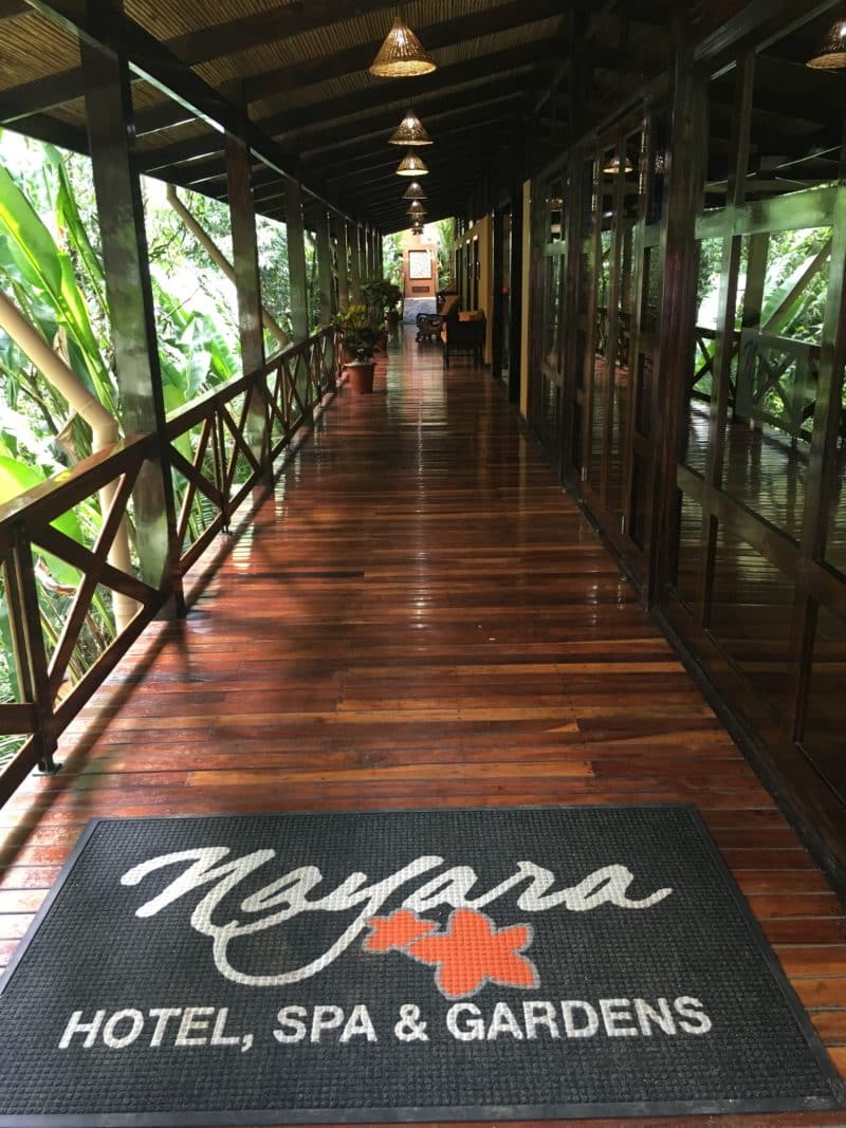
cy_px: 564
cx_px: 423
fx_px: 945
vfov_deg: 61.7
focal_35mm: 29
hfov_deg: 48.2
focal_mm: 4.15
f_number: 2.2
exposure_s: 1/30
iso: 125
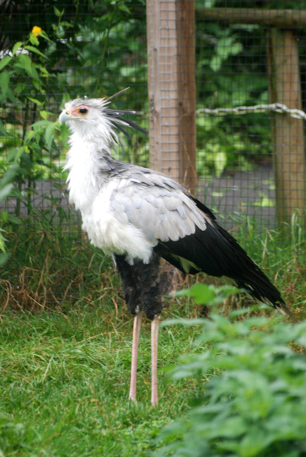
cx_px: 153
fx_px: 4195
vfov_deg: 6.2
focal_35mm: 330
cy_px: 228
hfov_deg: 4.2
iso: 400
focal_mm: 220
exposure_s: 1/125
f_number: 5.3
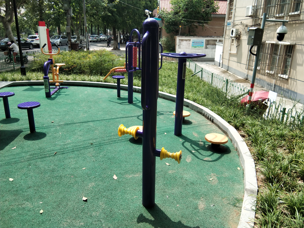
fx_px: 272
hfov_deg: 58.4
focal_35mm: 31
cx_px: 152
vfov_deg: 45.4
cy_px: 114
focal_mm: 3.69
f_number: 2.2
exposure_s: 1/539
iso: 50
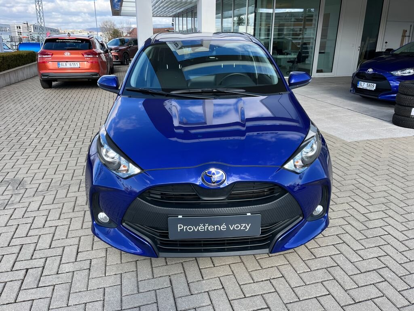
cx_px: 207
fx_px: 311
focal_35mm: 26
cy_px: 156
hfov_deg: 67.3
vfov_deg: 53.1
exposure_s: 1/742
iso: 50
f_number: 1.6
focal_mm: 5.1
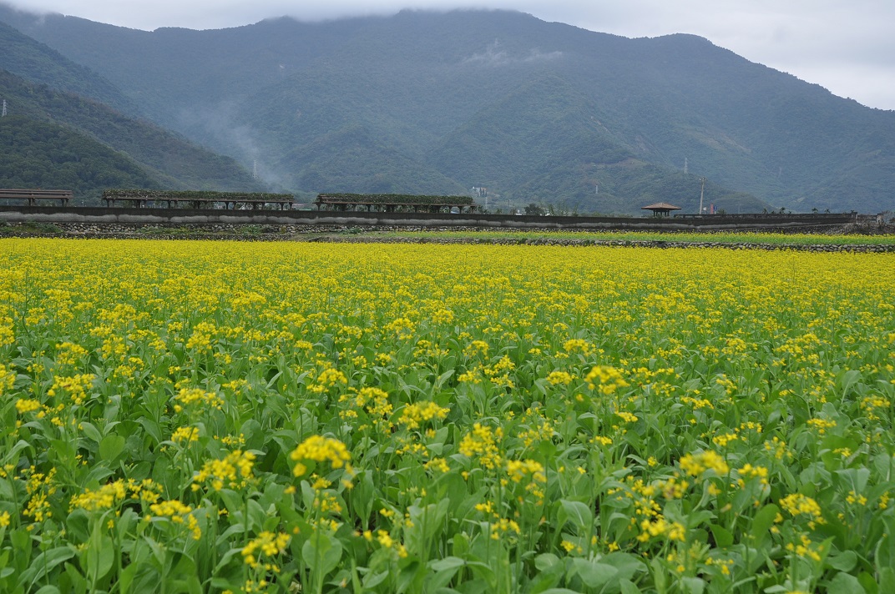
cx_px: 448
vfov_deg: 36.8
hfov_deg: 53.2
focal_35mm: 36
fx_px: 894
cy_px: 297
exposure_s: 1/160
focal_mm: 24
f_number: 6.3
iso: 200
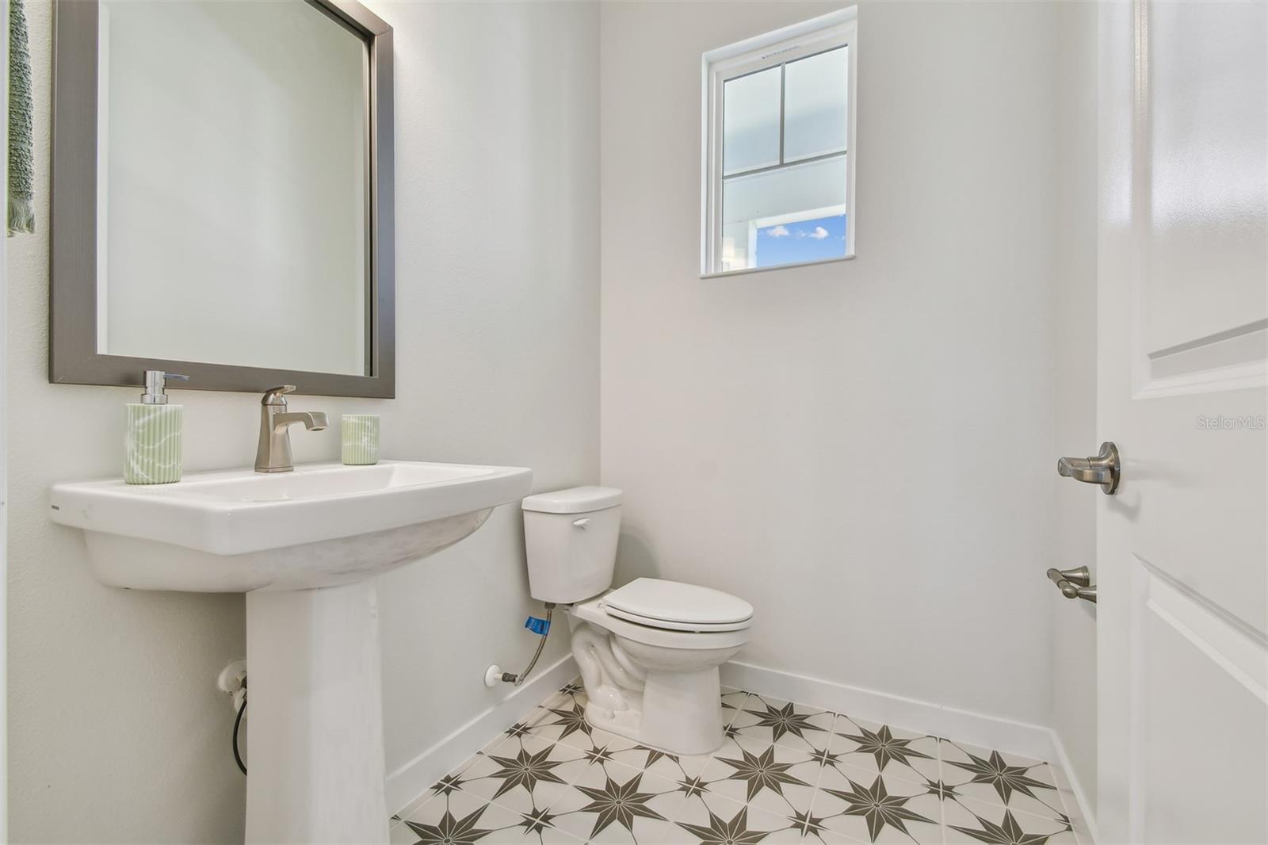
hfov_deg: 100.4
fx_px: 528
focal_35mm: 15
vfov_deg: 77.3
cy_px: 422
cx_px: 634
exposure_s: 1/50
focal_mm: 10
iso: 100
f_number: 7.1
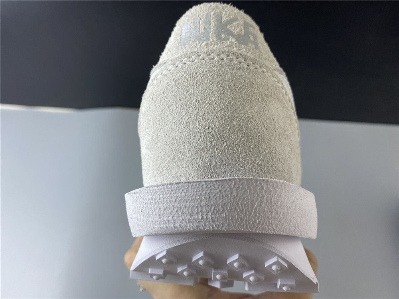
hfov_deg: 67.3
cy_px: 150
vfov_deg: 53.1
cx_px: 200
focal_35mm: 26
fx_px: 300
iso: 64
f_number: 1.8
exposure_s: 1/100
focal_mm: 4.25
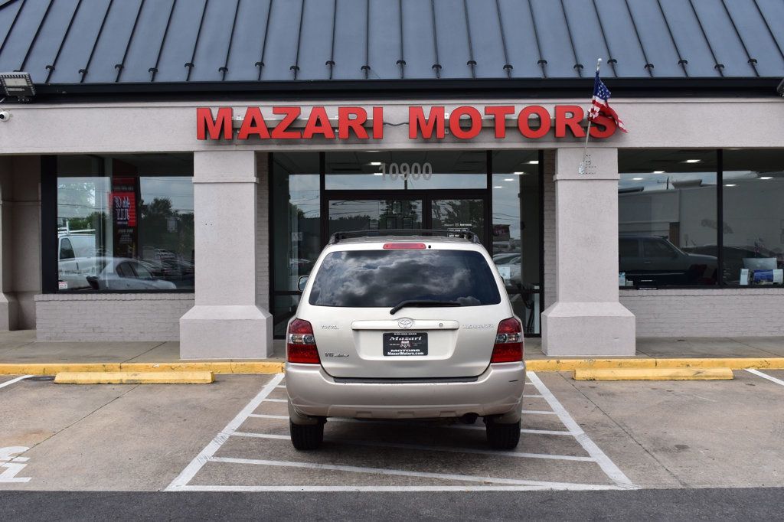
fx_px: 980
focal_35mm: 45
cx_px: 392
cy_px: 261
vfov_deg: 29.8
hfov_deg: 43.6
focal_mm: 30
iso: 400
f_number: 11
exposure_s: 1/400
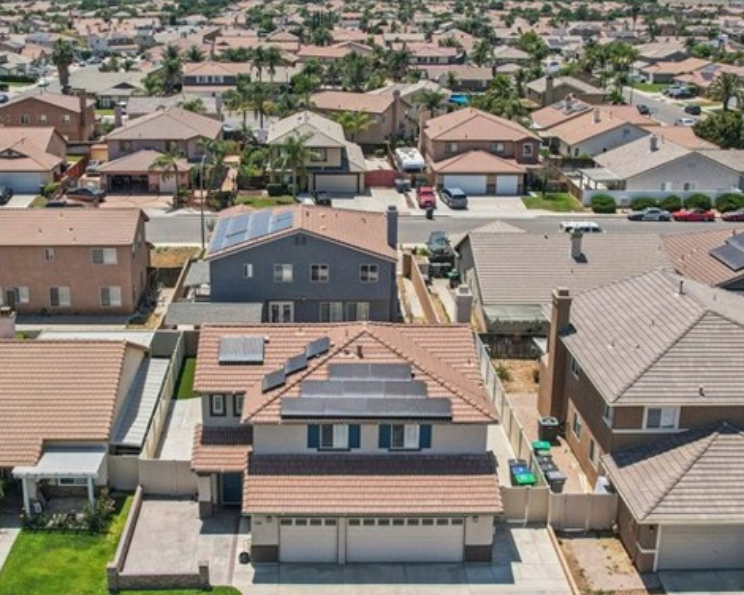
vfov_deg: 33.4
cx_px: 312
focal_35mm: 45
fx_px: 991
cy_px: 285
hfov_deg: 41.0
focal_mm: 8.38
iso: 110
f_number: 2.8
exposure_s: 1/2500
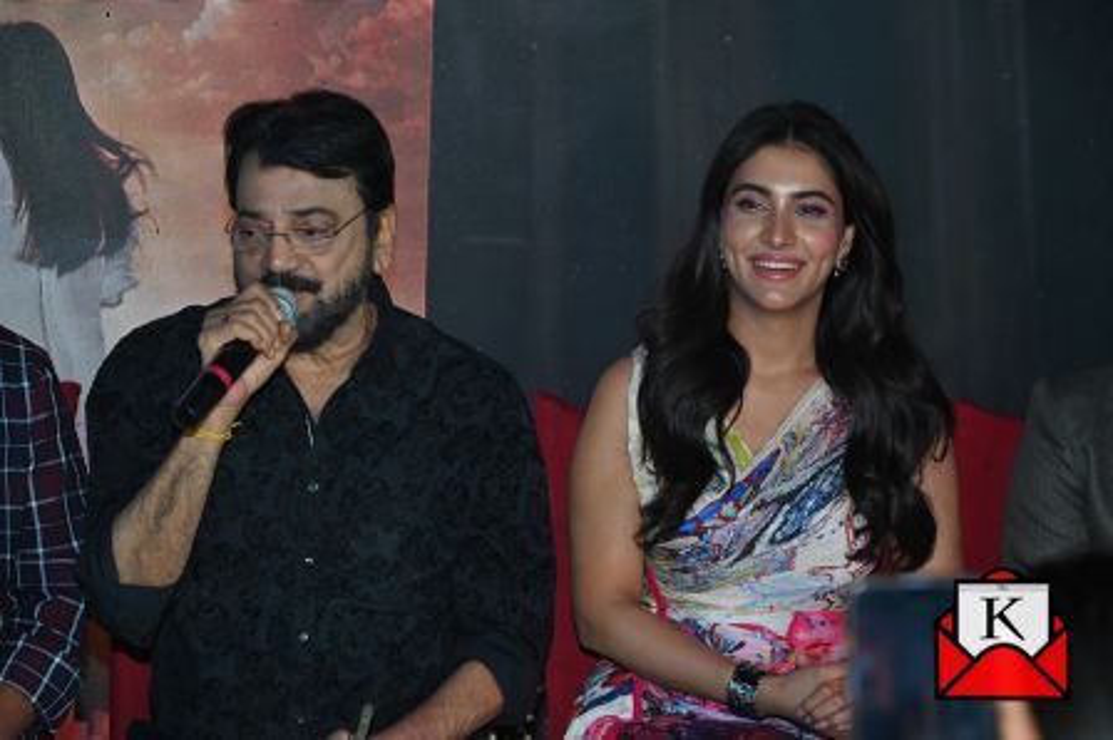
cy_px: 370
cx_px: 556
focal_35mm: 110
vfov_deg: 12.4
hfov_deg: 18.6
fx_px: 3398
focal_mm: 110
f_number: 6.7
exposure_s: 1/125
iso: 560
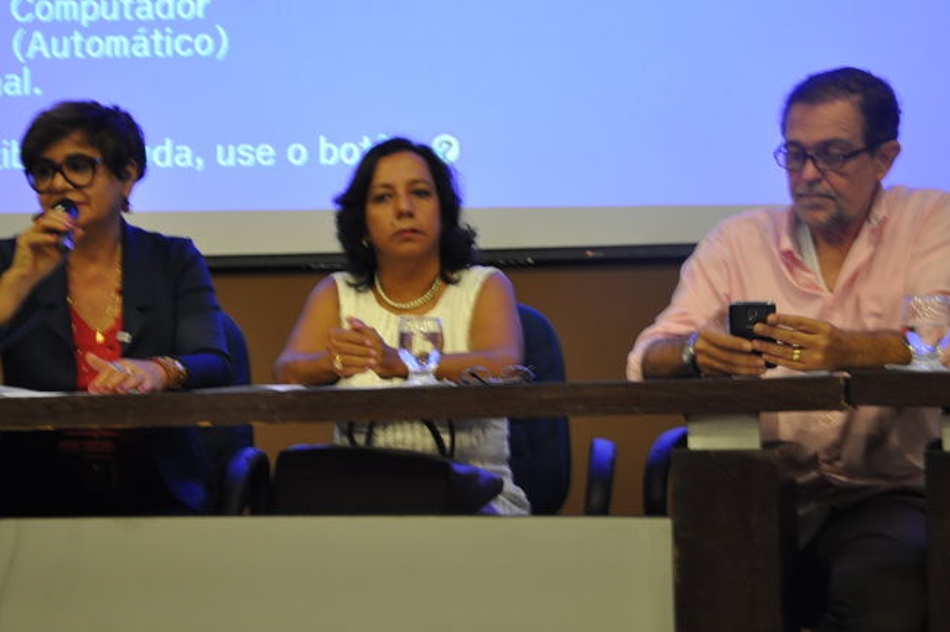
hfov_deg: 23.1
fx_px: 2320
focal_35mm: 88
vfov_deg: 15.5
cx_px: 426
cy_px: 311
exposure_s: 1/13
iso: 800
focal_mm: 52
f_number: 5
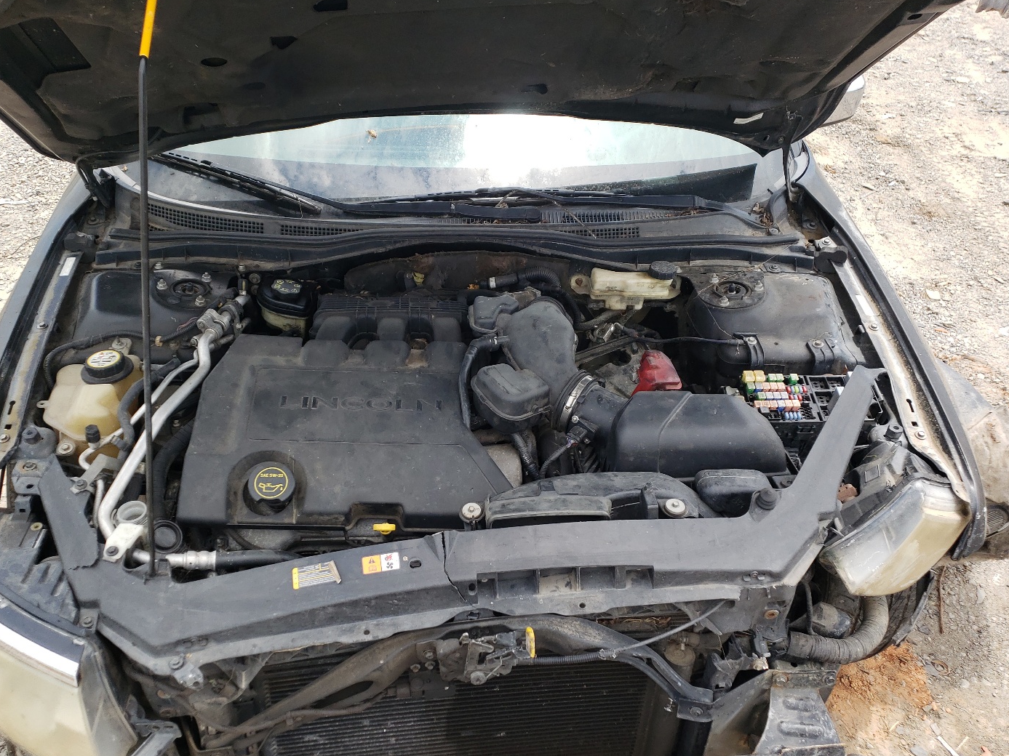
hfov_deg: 59.8
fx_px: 874
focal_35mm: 30
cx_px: 445
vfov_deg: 46.7
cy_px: 426
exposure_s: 1/1250
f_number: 1.5
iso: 50
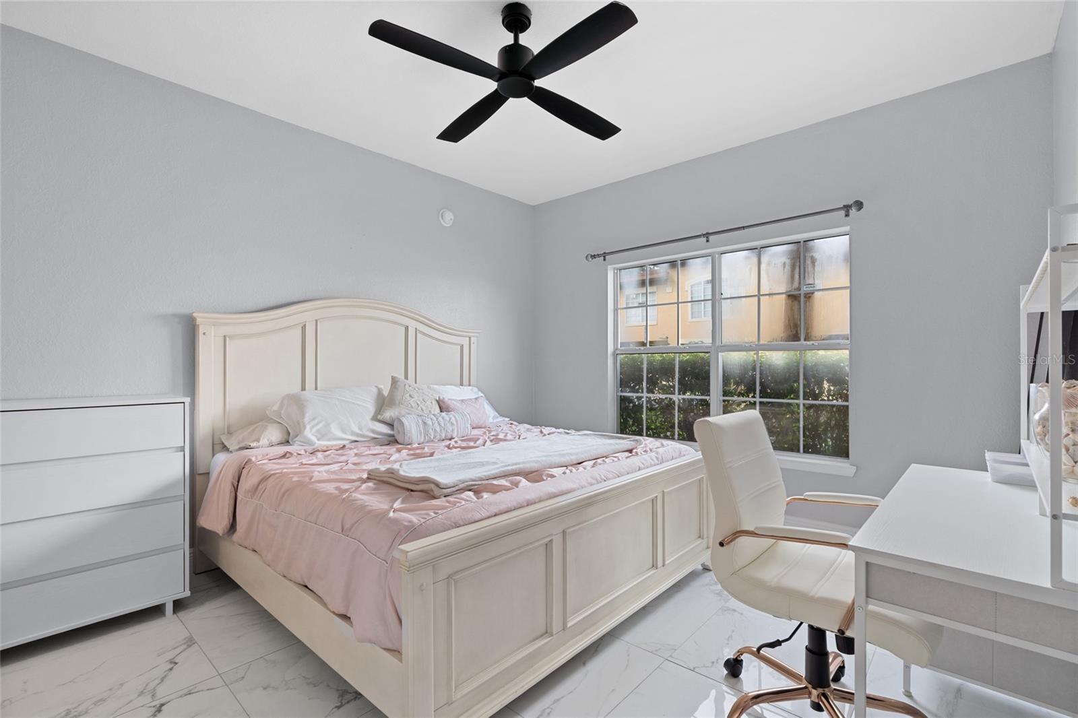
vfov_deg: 73.7
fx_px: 479
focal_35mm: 16
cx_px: 539
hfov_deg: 96.7
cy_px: 359
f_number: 9
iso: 250
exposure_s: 1/2.5
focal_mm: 16
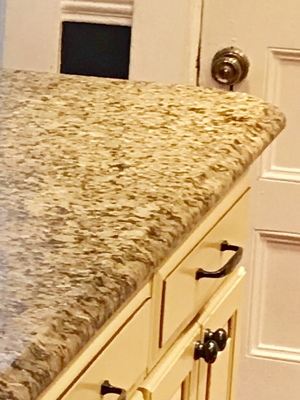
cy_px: 178
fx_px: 2128
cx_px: -284
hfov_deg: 7.7
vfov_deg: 10.8
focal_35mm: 184
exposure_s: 1/17
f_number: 1.8
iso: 40
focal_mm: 3.99
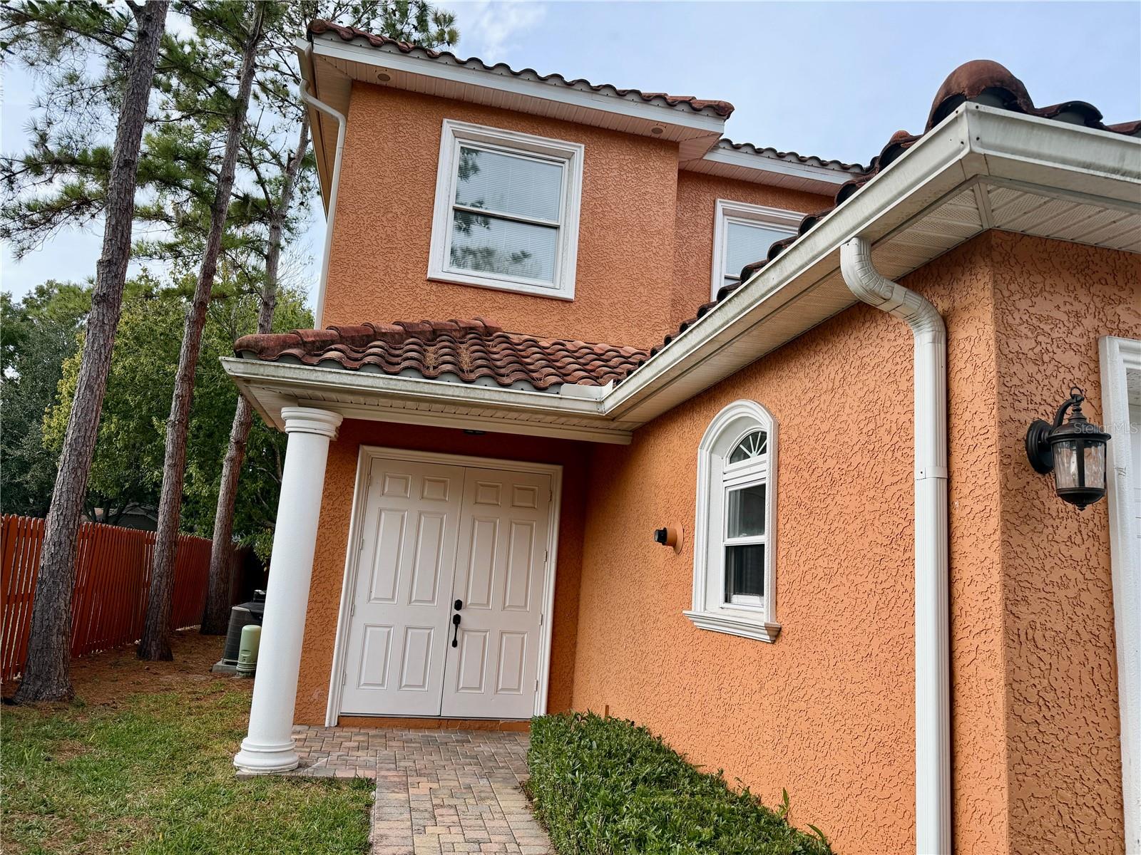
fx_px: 791
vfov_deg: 56.8
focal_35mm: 24
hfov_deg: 71.6
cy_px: 428
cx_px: 570
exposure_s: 1/2169
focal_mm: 6.76
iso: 100
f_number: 1.78
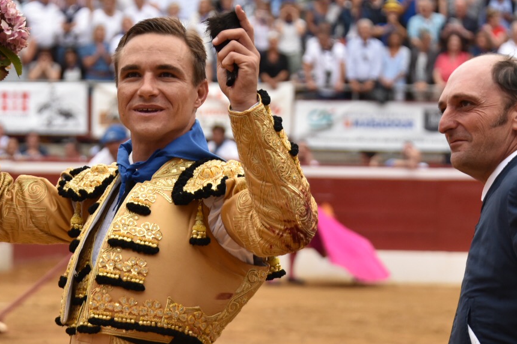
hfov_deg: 9.7
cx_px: 192
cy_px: 186
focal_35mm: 211
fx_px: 3029
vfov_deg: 6.5
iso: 1100
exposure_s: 1/640
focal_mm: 112
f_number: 5.3
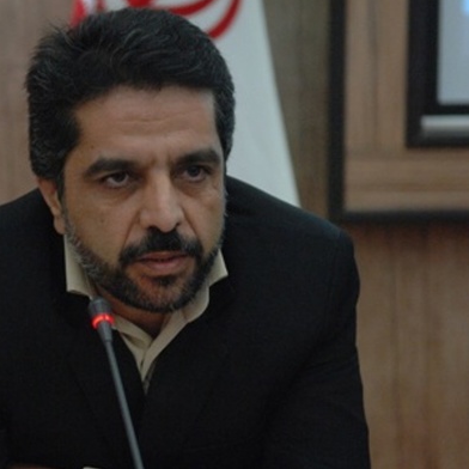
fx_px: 1696
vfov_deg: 15.7
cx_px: 129
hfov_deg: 15.7
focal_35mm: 111
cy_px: 225
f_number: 2.8
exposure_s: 1/60
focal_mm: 55
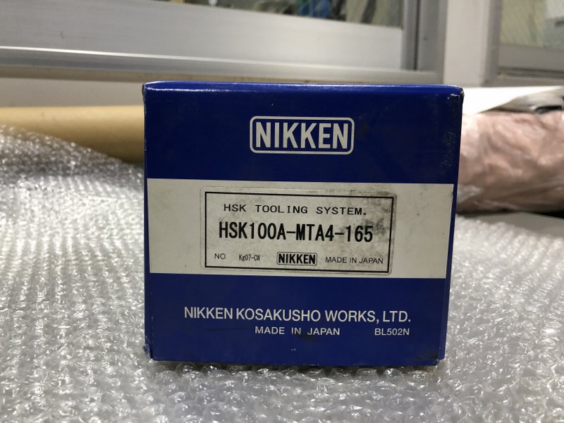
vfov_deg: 49.7
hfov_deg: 63.4
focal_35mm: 28
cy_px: 212
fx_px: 456
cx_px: 282
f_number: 1.8
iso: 40
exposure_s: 1/15
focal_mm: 4
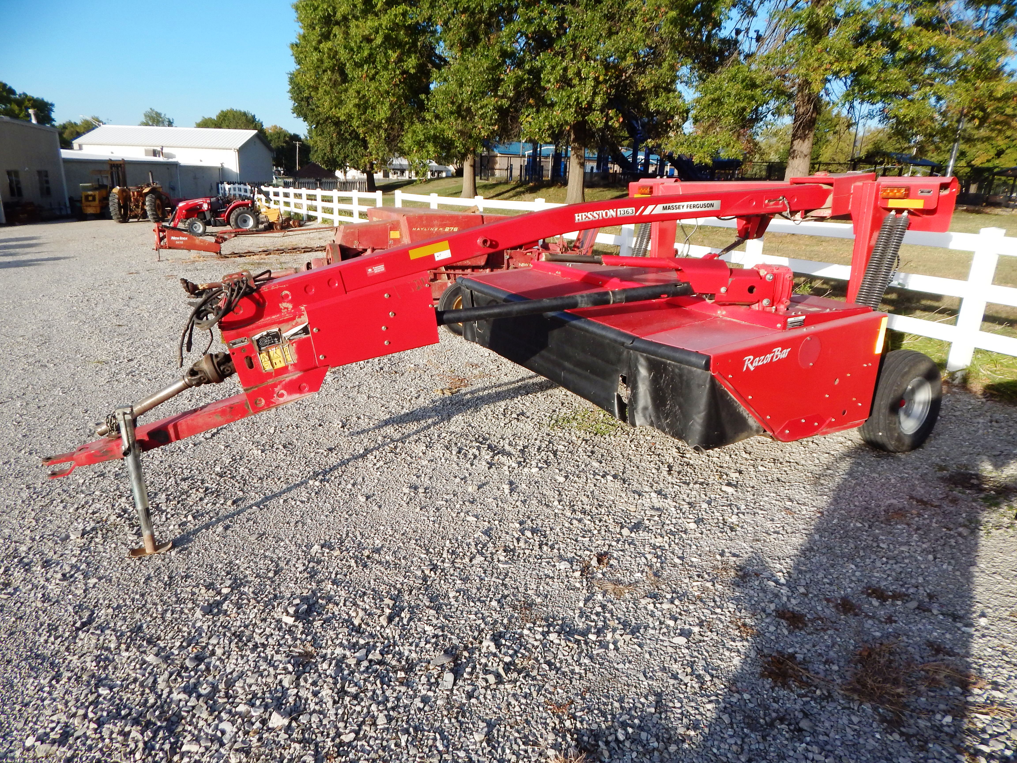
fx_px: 646
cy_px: 382
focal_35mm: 22
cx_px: 508
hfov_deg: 76.4
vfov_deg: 61.1
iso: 125
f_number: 3
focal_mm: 4
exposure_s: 1/1000
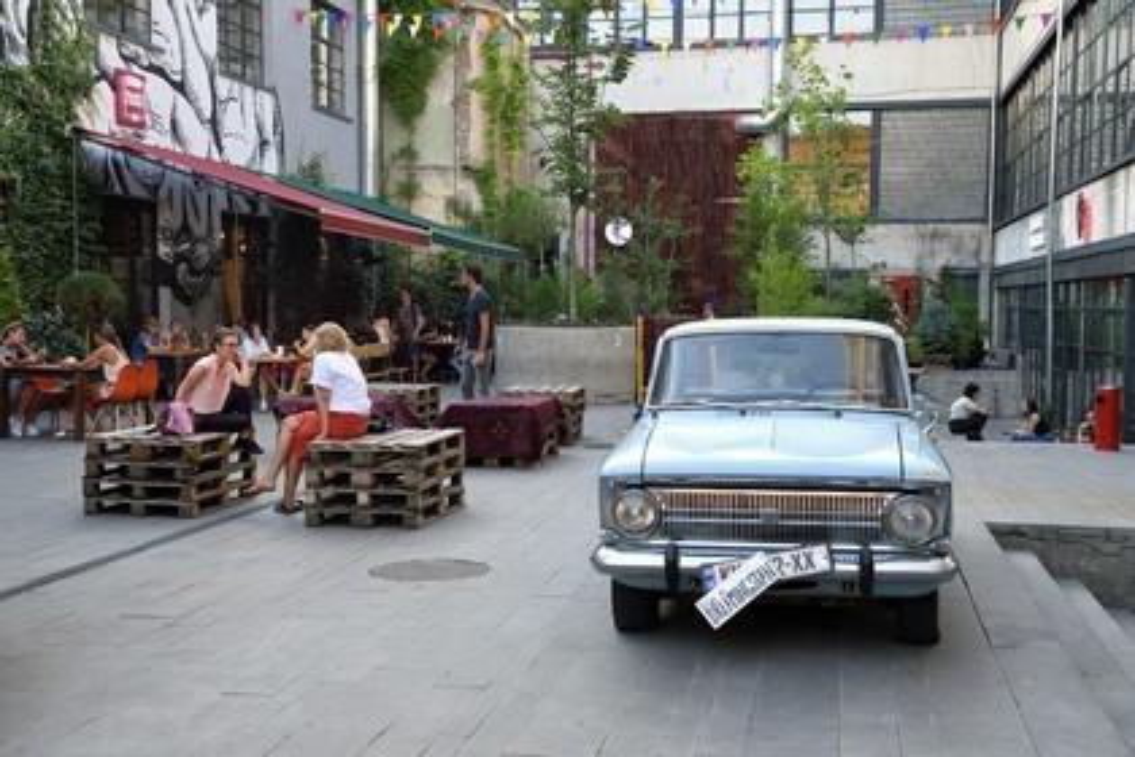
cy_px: 378
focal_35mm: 48
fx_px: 1513
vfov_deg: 28.1
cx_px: 568
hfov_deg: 41.1
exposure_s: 1/60
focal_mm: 48
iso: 800
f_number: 9
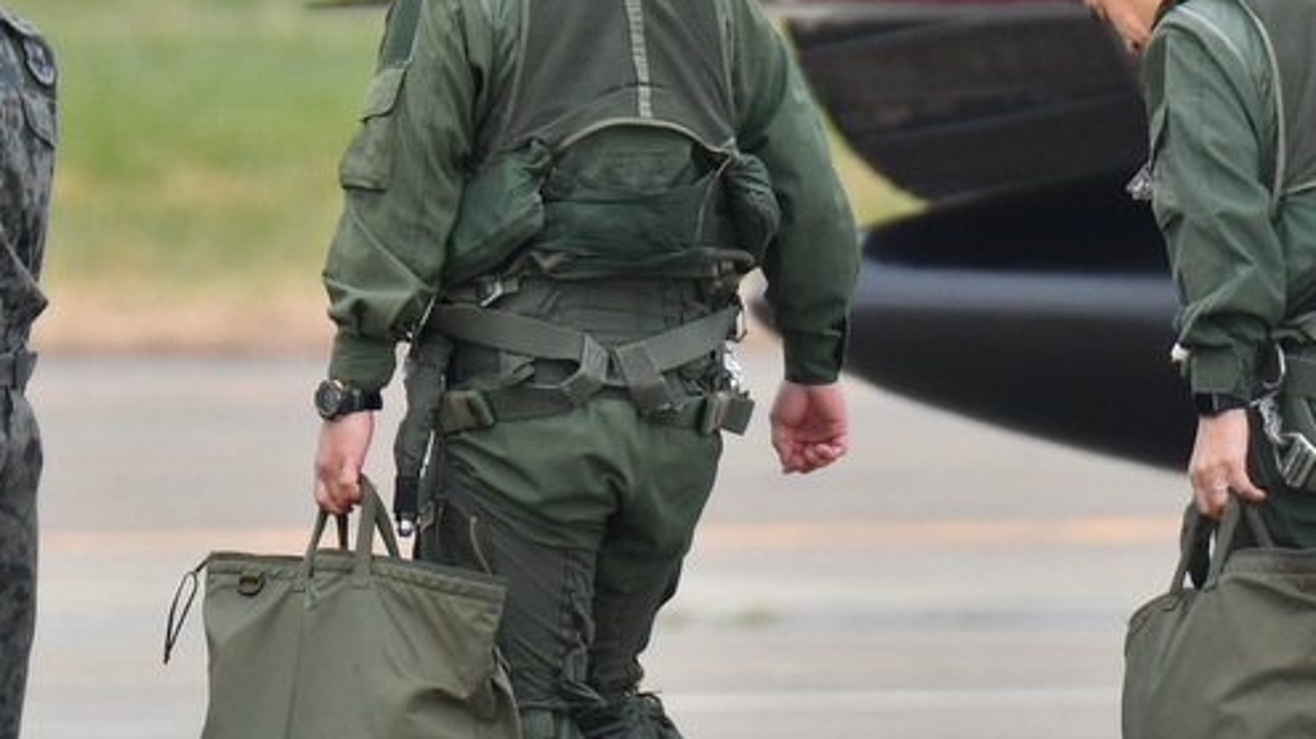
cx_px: 492
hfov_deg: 1.4
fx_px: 53195
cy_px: 105
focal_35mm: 1525
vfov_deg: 0.8
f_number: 5.6
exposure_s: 1/500
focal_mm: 400
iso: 320
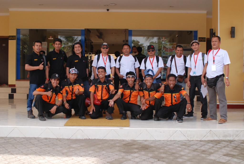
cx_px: 122
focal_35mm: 52
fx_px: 357
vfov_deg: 25.9
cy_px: 82
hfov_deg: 37.8
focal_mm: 35
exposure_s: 1/200
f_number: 7.1
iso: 400
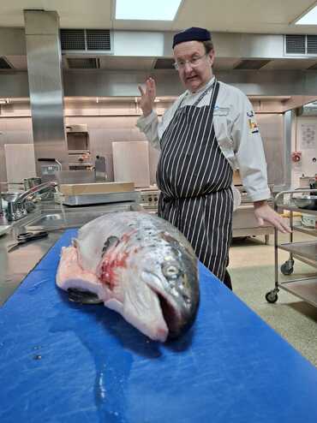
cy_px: 212
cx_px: 158
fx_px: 306
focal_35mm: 25
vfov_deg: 69.4
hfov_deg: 54.8
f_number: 1.8
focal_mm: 4.69
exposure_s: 1/100
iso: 125
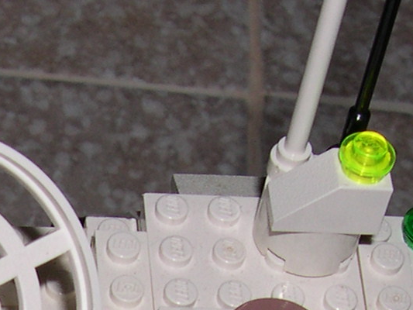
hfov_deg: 11.9
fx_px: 1933
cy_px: 617
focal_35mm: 162
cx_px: -122
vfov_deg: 8.7
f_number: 7.6
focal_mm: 8
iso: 100
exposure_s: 1/60
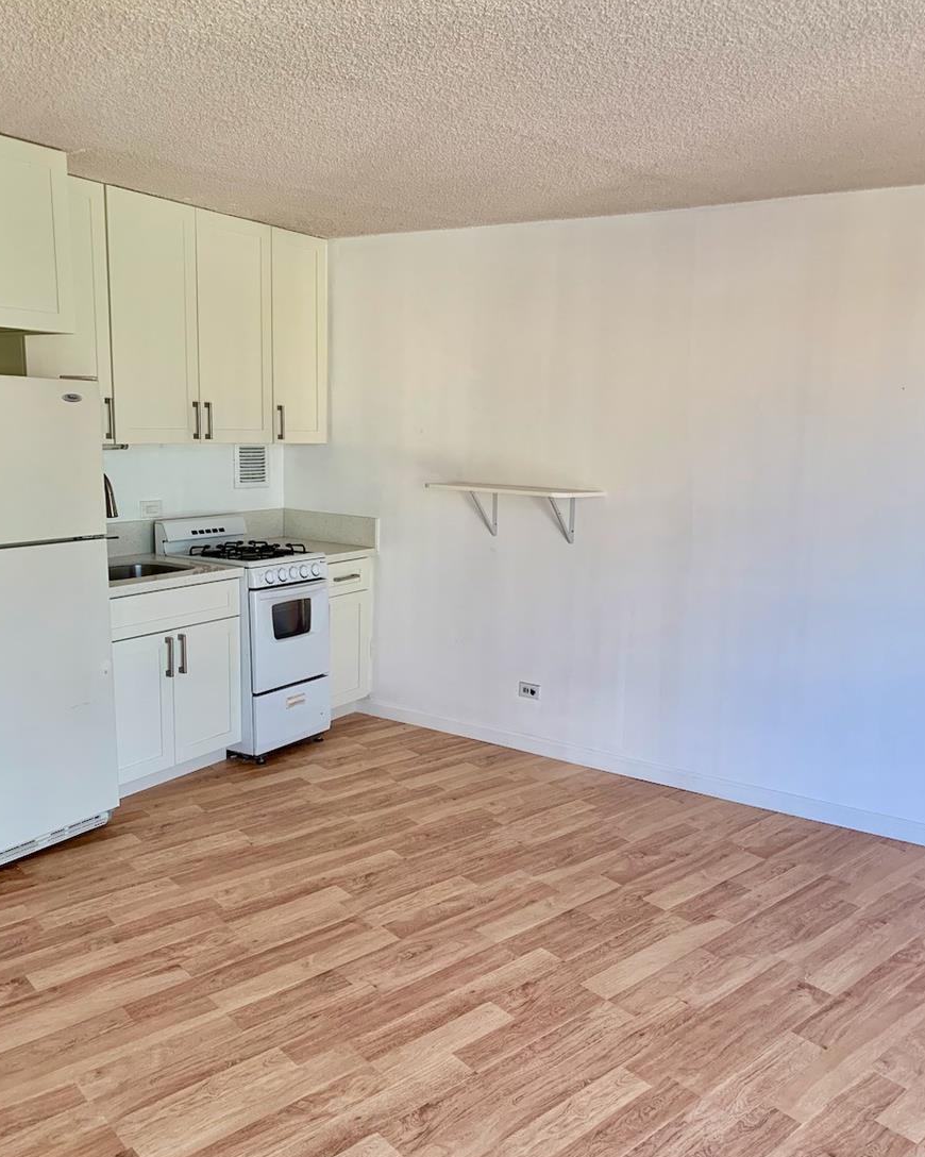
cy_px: 611
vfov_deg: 62.2
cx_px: 467
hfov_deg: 51.5
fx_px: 958
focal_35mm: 28
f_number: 1.8
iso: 100
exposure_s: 1/112
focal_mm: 4.25
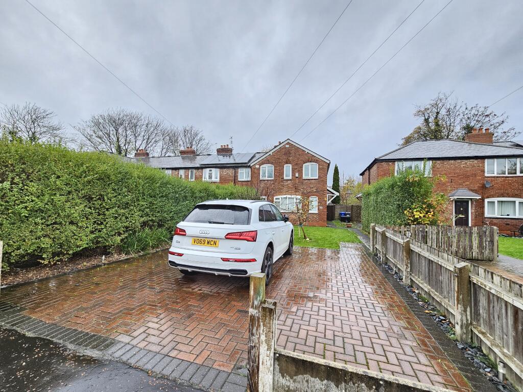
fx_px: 196
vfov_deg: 89.9
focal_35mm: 13
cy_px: 196
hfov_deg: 106.2
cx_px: 262
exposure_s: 1/50
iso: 50
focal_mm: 2.2
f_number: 2.2
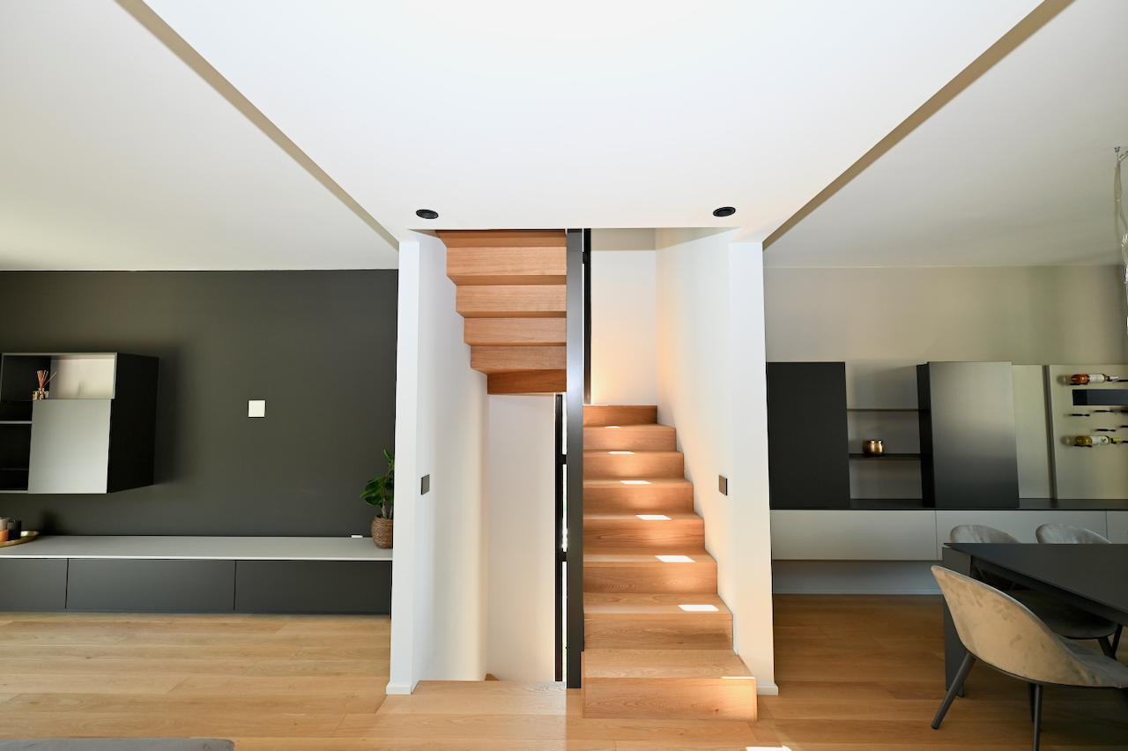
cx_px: 564
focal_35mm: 14
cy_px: 376
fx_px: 438
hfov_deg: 104.3
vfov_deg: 81.1
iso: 280
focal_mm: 14
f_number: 4
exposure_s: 1/60
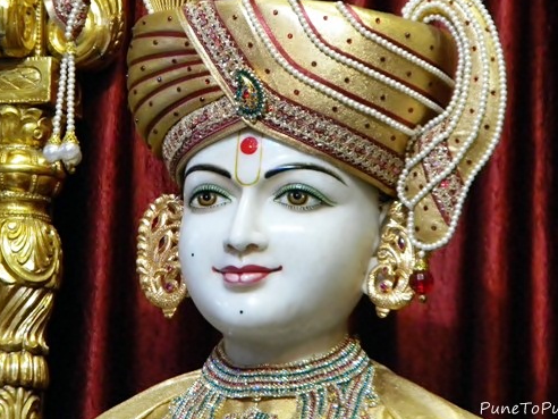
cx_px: 260
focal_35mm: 238
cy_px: 152
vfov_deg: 6.2
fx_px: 3836
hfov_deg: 8.3
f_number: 5.2
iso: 400
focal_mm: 33.1
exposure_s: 1/47.2
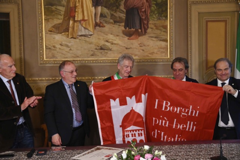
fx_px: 293
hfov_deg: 44.5
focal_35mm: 44
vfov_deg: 30.5
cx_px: 120
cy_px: 80
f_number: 4
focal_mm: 44
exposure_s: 1/100
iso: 3200
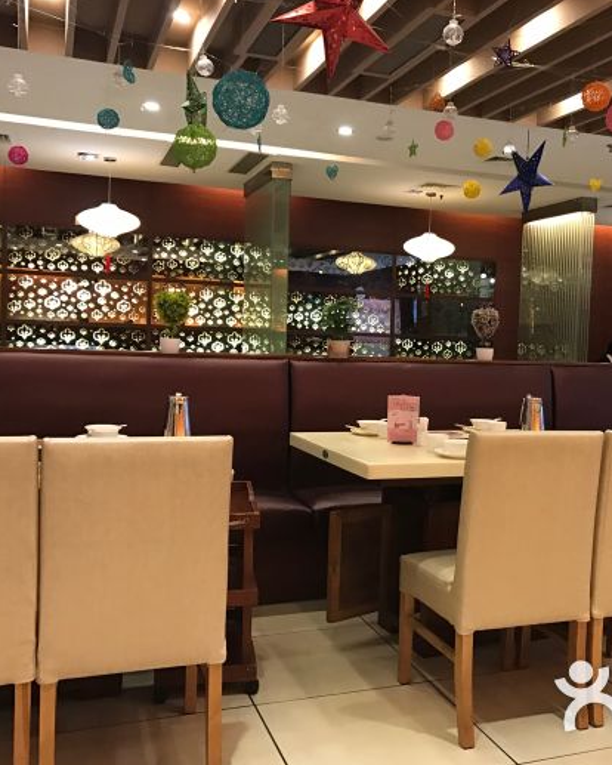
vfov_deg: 49.1
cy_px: 384
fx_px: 837
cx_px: 408
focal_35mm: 37
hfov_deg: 39.7
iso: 100
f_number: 1.8
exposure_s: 1/17
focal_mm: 3.99
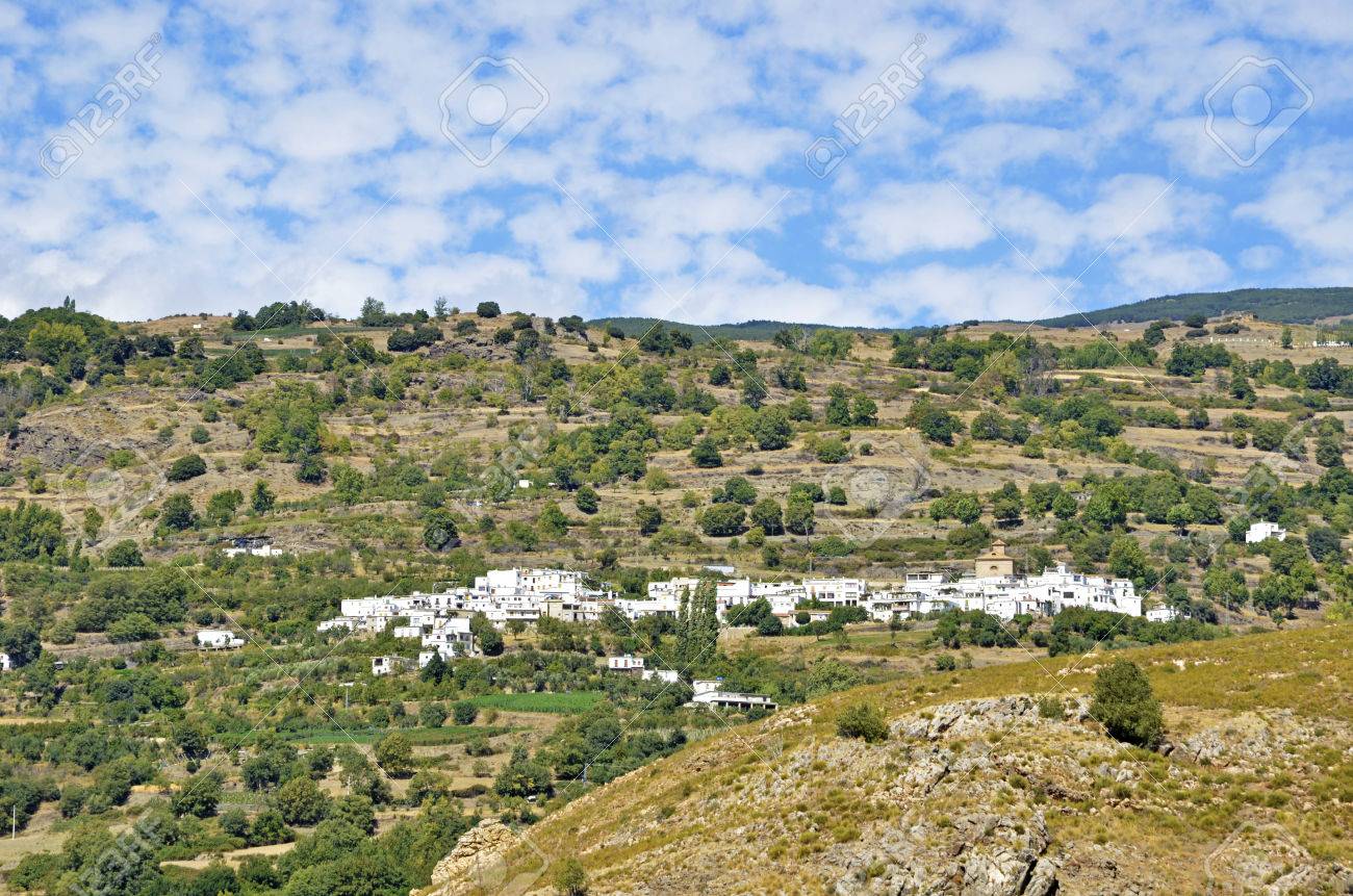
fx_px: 4501
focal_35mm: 120
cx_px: 676
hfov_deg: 17.1
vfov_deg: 11.4
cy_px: 448
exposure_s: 1/80
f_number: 14
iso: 100
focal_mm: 80
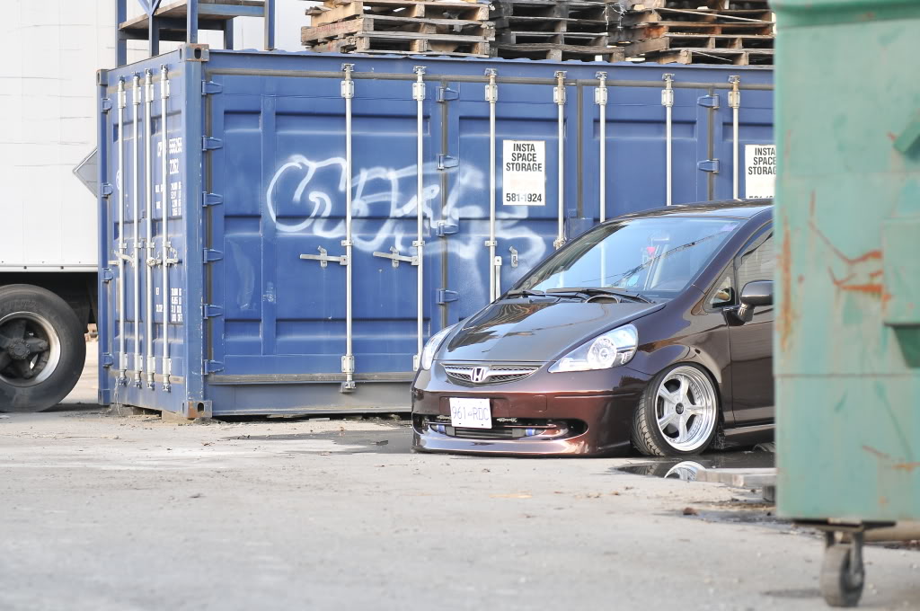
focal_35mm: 105
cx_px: 460
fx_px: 2680
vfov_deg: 13.0
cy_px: 306
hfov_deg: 19.5
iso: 400
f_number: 2.8
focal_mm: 70
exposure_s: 1/500
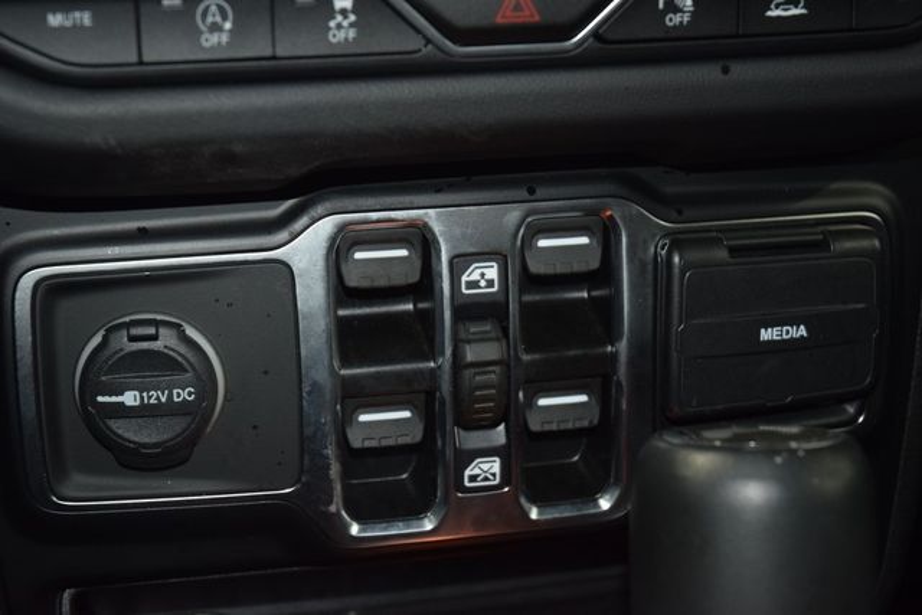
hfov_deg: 27.0
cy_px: 308
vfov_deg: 18.2
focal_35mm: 75
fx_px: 1921
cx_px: 461
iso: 1000
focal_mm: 50
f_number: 4.5
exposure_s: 1/15
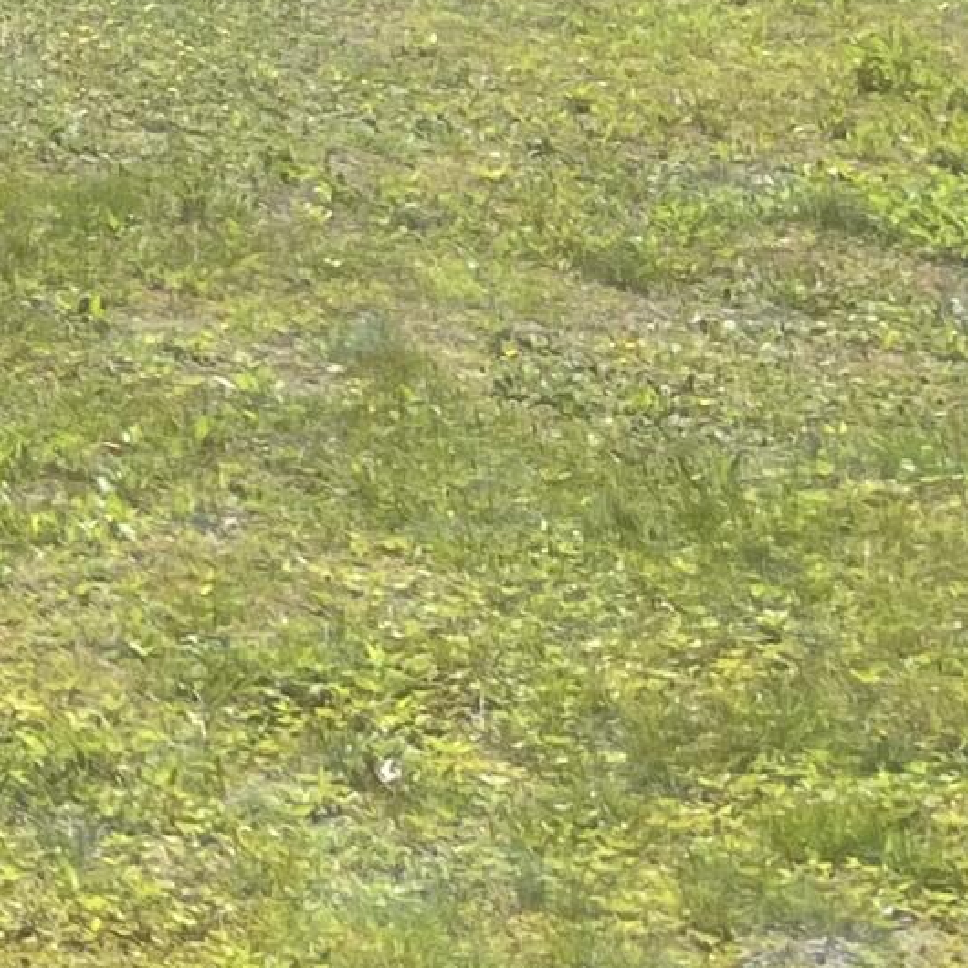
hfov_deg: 11.2
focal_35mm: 125
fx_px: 3955
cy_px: -413
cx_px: -1501
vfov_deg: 13.3
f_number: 1.6
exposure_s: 1/3165
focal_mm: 5.1
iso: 32
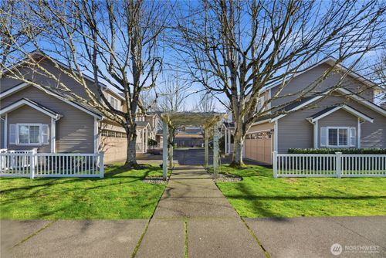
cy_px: 129
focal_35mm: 14
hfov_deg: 104.2
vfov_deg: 81.3
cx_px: 193
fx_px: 150
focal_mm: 14
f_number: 8
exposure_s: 1/1250
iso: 200
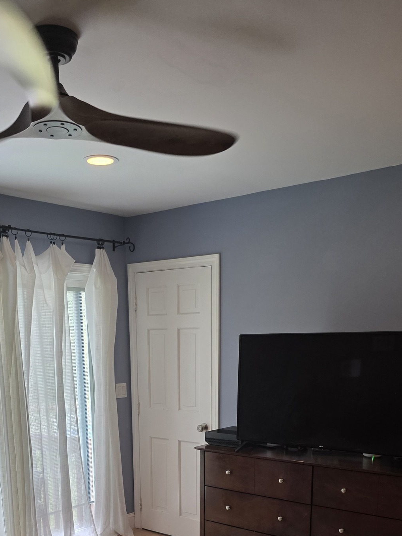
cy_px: 452
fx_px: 604
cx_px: 168
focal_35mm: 39
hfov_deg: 36.7
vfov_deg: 44.7
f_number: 1.7
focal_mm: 6.3
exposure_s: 1/100
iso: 250
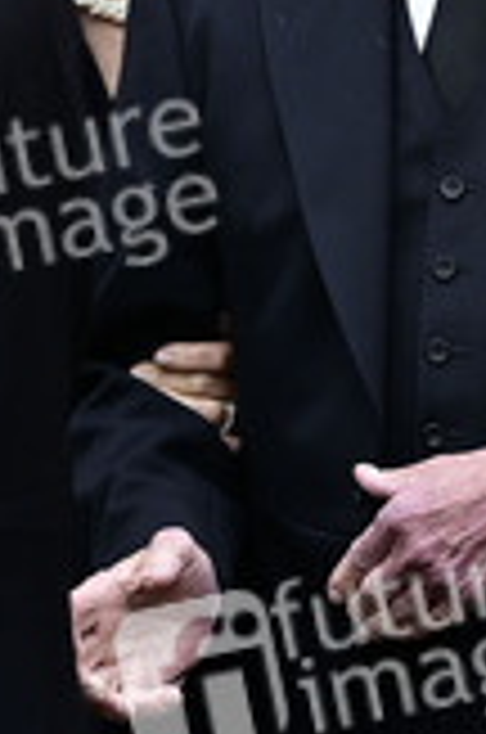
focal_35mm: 258
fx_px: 5246
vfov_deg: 8.0
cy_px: -18
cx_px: 477
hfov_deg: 5.3
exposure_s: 1/400
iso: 800
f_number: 5
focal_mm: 105
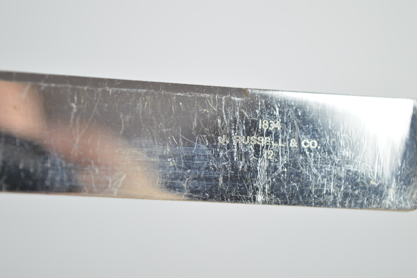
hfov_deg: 24.6
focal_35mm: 82
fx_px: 955
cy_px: 139
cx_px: 208
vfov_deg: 16.5
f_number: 5.6
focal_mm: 55
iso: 400
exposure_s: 1/60
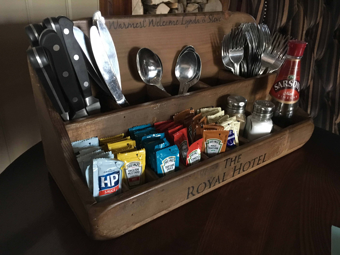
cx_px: 170
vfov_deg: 48.2
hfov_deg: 61.7
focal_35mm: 29
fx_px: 285
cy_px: 128
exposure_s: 1/17
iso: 250
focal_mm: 4.15
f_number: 2.2
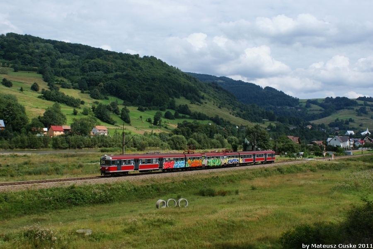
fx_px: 373
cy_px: 124
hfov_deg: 53.1
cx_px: 186
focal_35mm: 36
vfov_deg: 37.0
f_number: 10
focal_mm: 24
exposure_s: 1/160
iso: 100
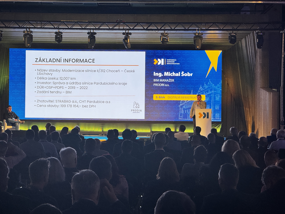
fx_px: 634
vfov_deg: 19.1
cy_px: 107
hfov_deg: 25.3
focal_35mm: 77
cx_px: 142
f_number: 2.8
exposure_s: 1/61
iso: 200
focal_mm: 9
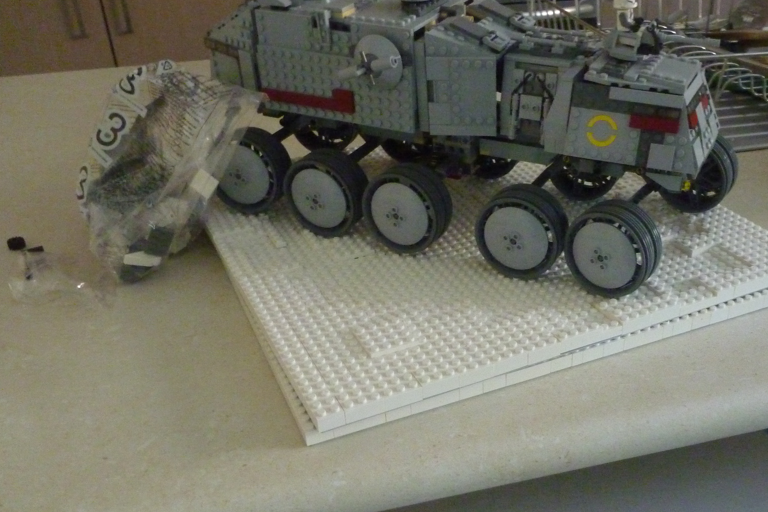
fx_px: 832
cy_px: 345
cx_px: 508
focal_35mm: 39
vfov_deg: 33.9
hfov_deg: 48.8
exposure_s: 1/8
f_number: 3.3
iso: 800
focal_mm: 4.9
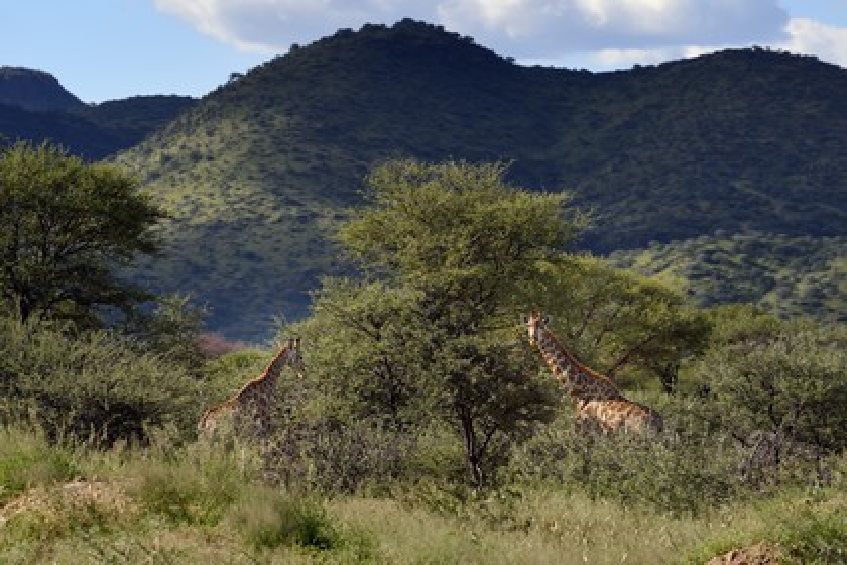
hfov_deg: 10.3
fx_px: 4705
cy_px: 282
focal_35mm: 200
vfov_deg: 6.9
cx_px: 424
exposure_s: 1/640
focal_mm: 200
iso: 200
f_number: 7.1
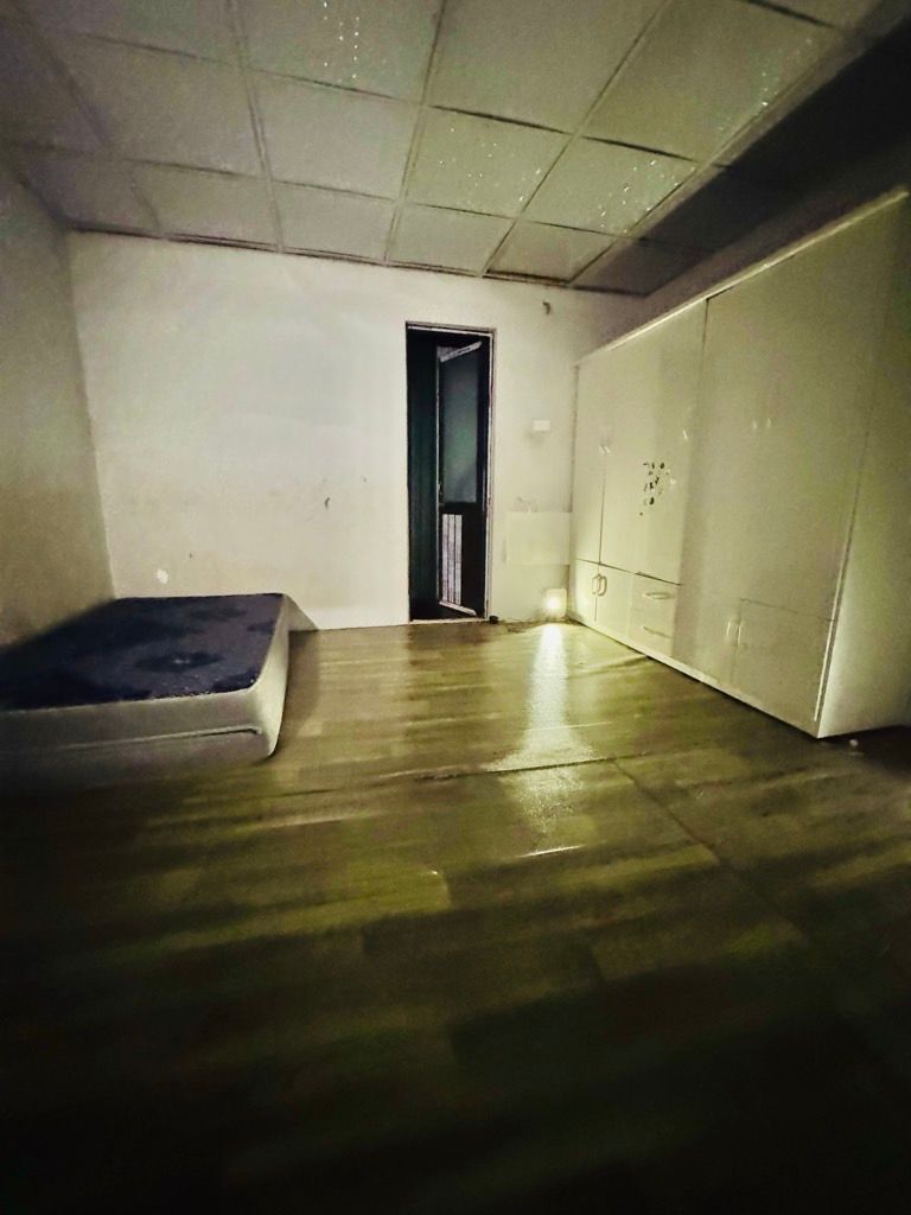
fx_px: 491
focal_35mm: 14
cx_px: 456
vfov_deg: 102.1
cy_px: 608
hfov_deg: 85.7
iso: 2500
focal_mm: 2.22
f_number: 2.2
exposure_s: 1/30
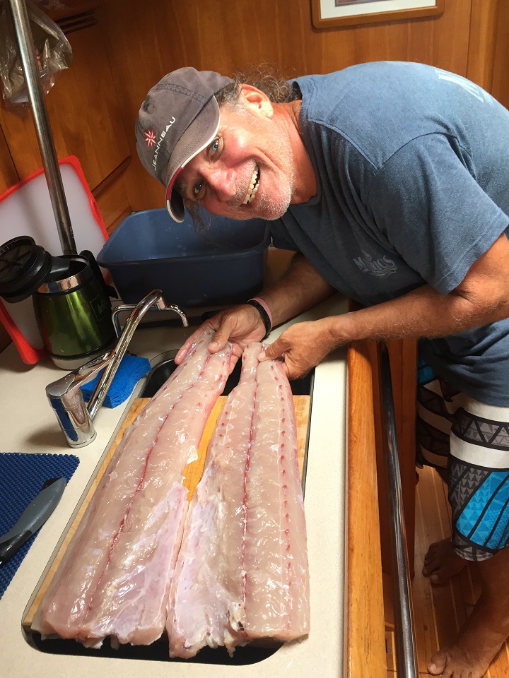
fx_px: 569
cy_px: 339
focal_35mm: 29
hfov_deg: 48.2
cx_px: 254
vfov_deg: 61.7
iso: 32
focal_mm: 4.15
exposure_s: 1/30
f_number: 2.2
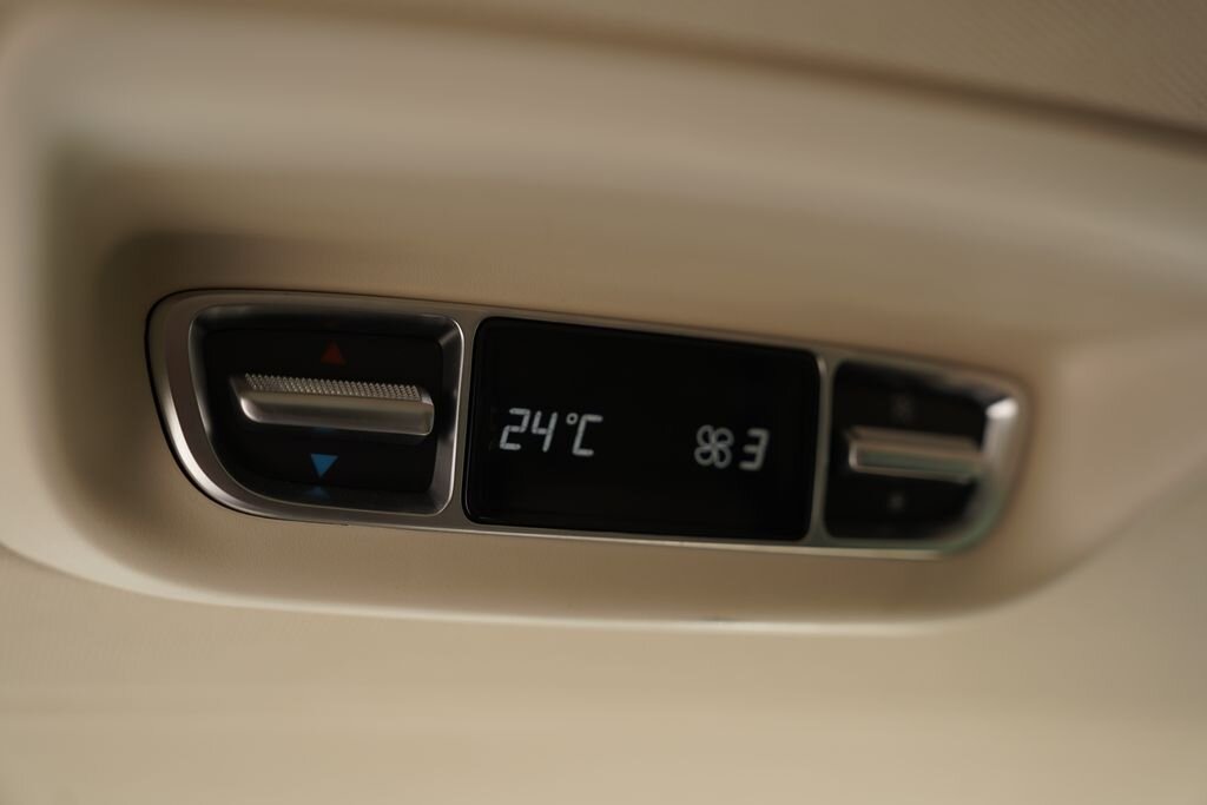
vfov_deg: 28.7
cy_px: 402
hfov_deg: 41.9
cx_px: 604
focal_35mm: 47
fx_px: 1576
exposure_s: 1/100
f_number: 4
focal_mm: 47
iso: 100
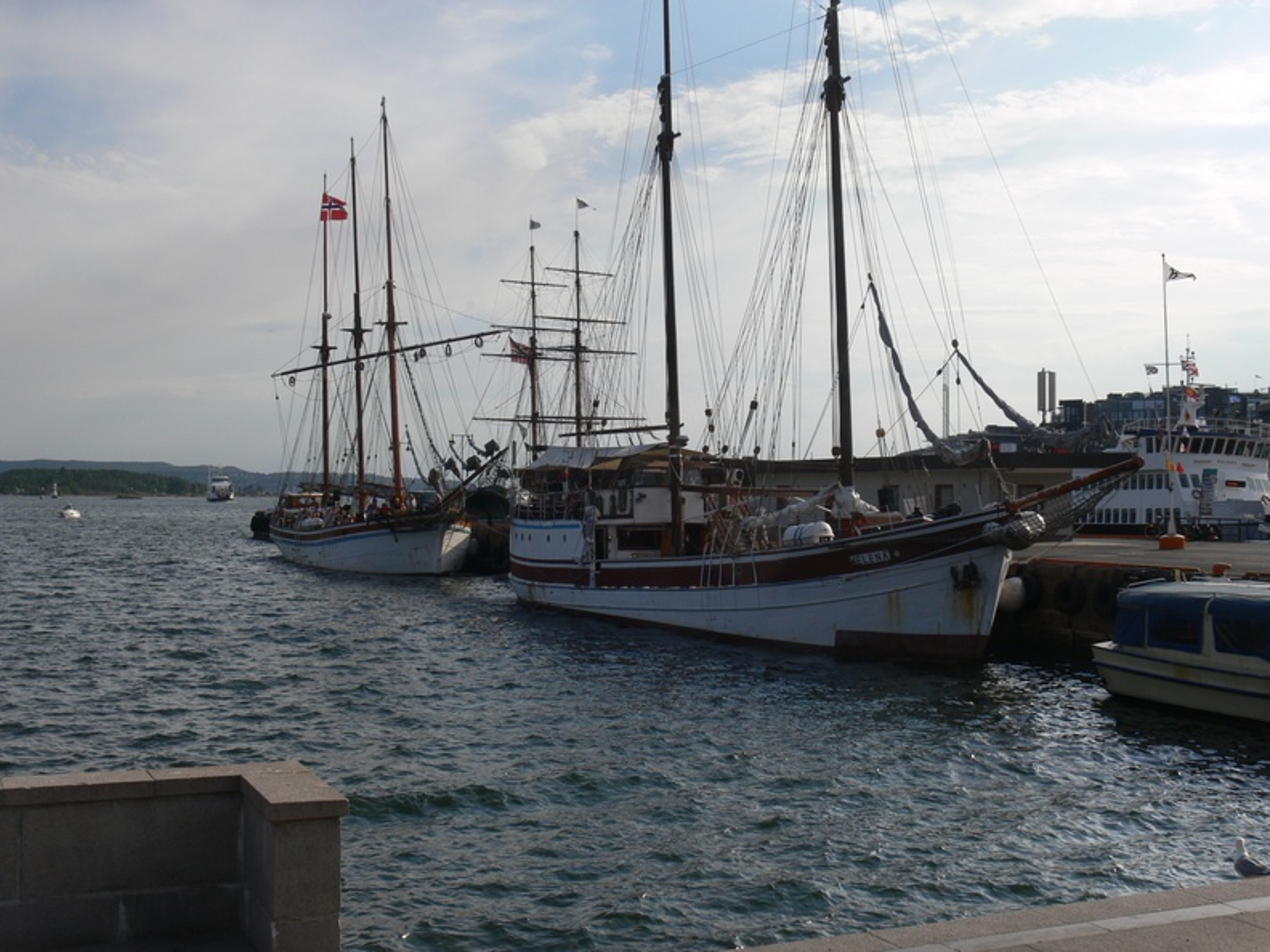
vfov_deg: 34.3
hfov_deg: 44.8
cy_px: 476
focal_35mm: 42
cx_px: 635
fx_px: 1541
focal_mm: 9
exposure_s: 1/160
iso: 80
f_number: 5.6
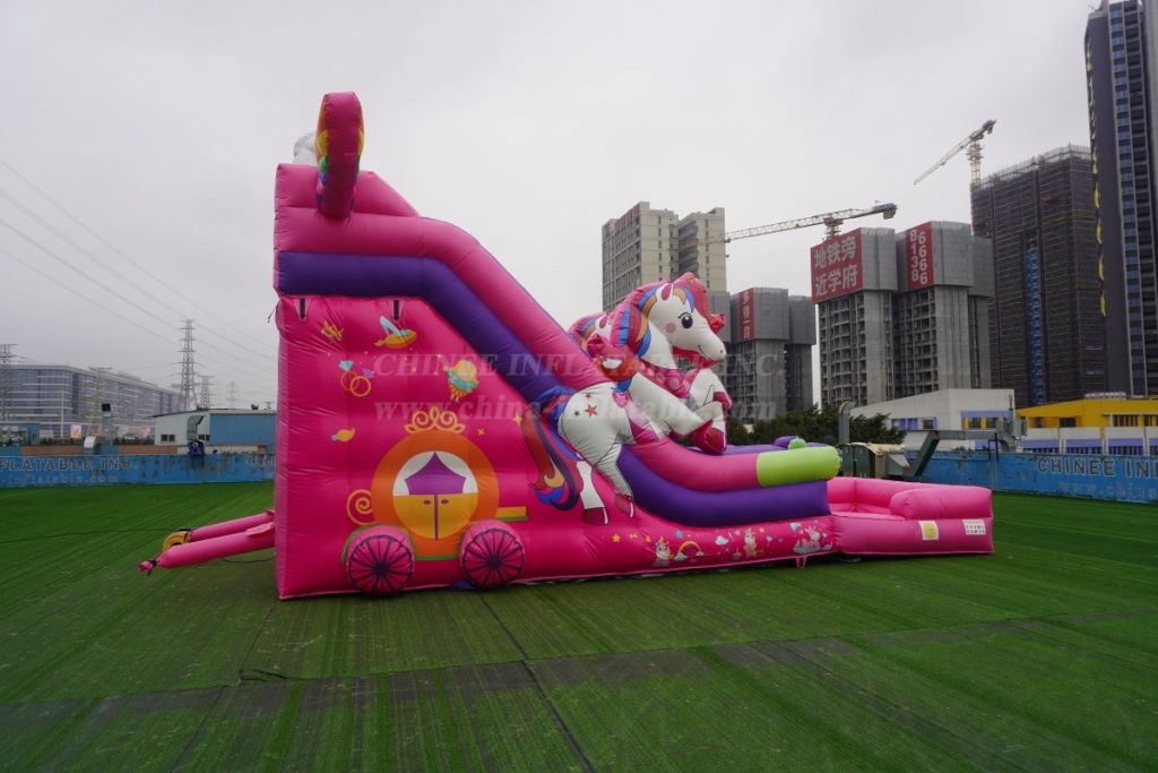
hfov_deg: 73.7
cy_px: 386
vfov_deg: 53.1
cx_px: 579
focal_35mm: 24
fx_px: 772
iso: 100
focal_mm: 16
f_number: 6.3
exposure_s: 1/100
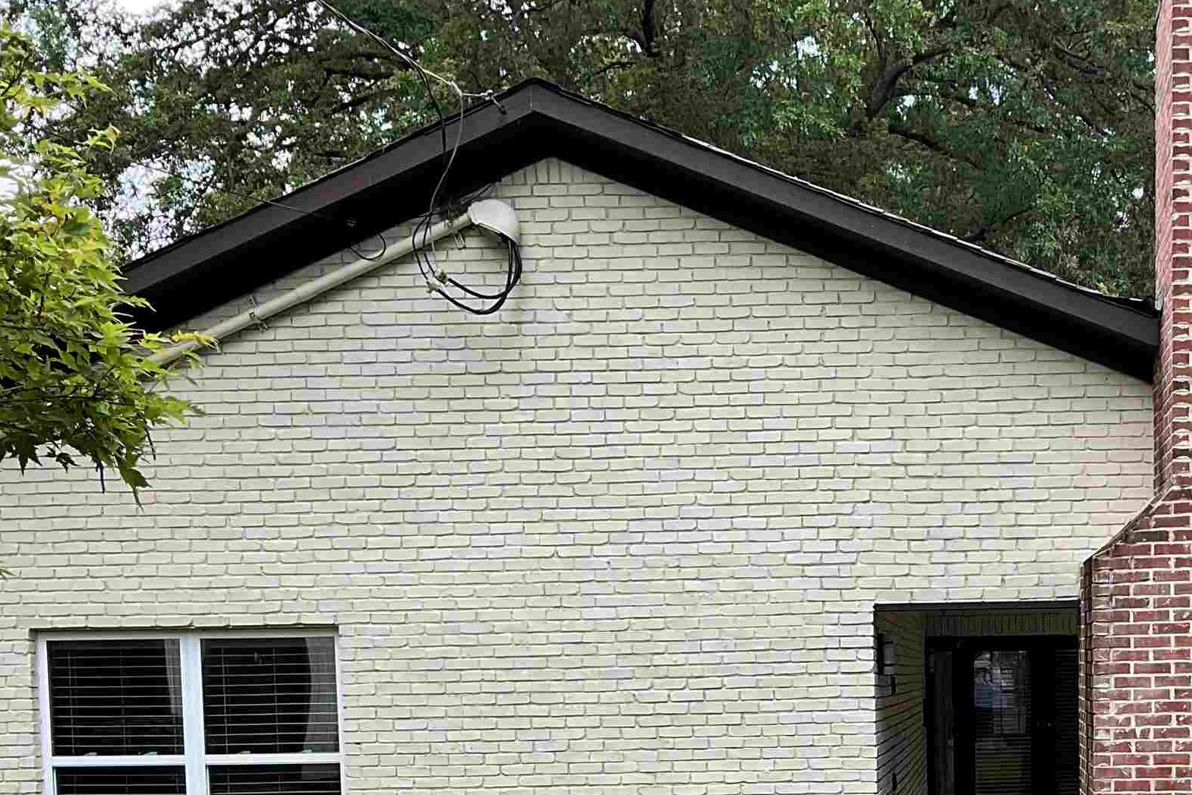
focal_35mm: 59
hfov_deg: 33.2
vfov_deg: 22.1
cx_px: 910
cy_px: 806
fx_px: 1954
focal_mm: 3
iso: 16
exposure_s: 1/246
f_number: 1.8
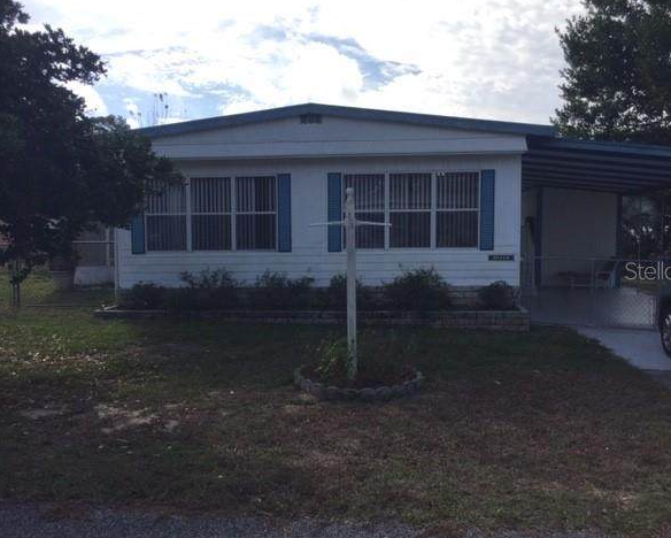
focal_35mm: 31
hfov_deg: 57.1
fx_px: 616
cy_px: 270
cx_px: 365
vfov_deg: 47.2
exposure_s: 1/2825
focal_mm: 4.15
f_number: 2.2
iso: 32
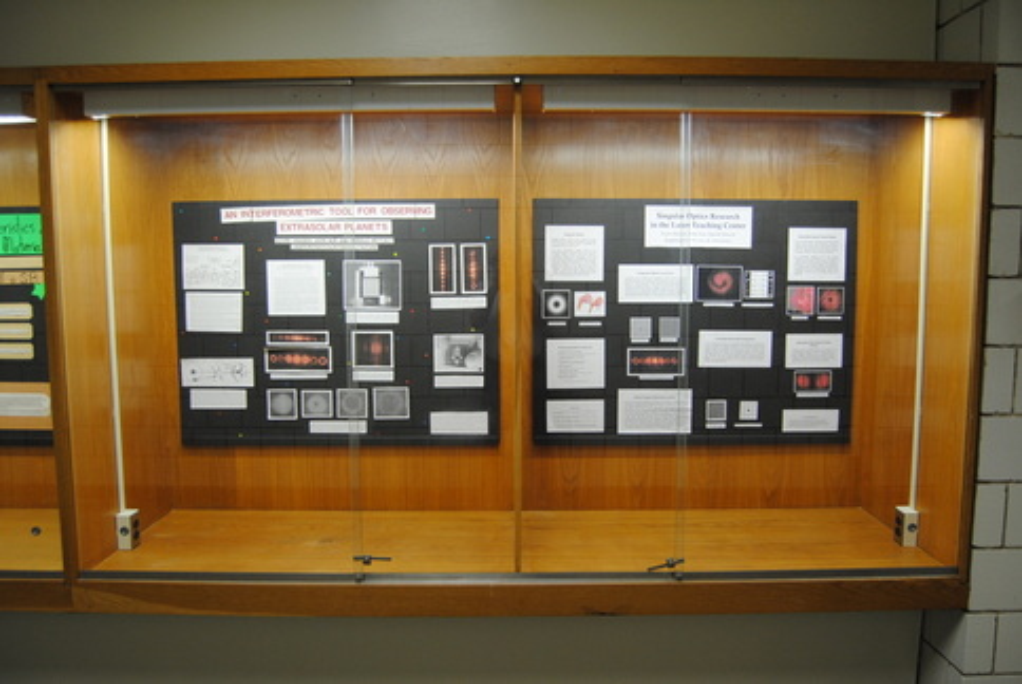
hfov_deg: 64.5
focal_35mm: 28
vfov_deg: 45.8
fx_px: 810
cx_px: 511
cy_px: 342
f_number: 3.5
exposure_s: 1/30
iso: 360
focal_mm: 19
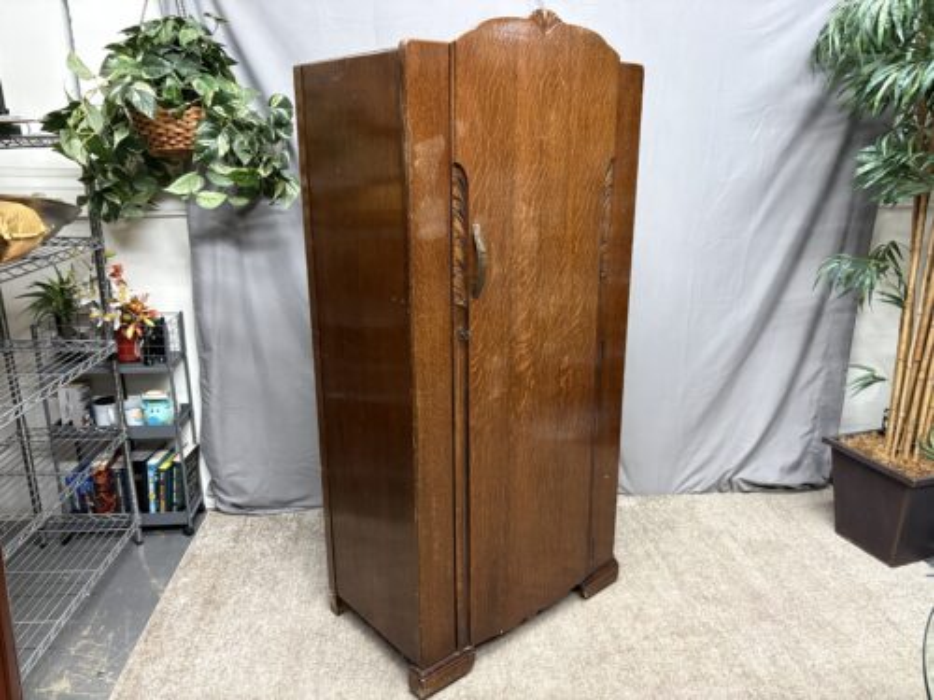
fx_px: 702
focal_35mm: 26
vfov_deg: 53.1
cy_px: 350
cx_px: 467
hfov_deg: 67.3
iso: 400
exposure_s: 1/60
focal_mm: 5.96
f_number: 1.6
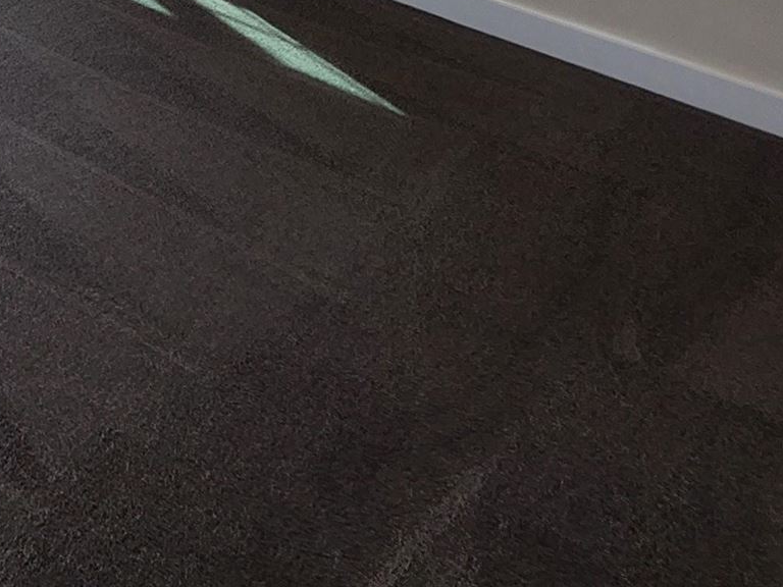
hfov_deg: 29.7
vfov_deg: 21.1
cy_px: -408
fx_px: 1176
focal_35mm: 52
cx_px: -227
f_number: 2.2
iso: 50
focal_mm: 2.2
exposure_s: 1/122
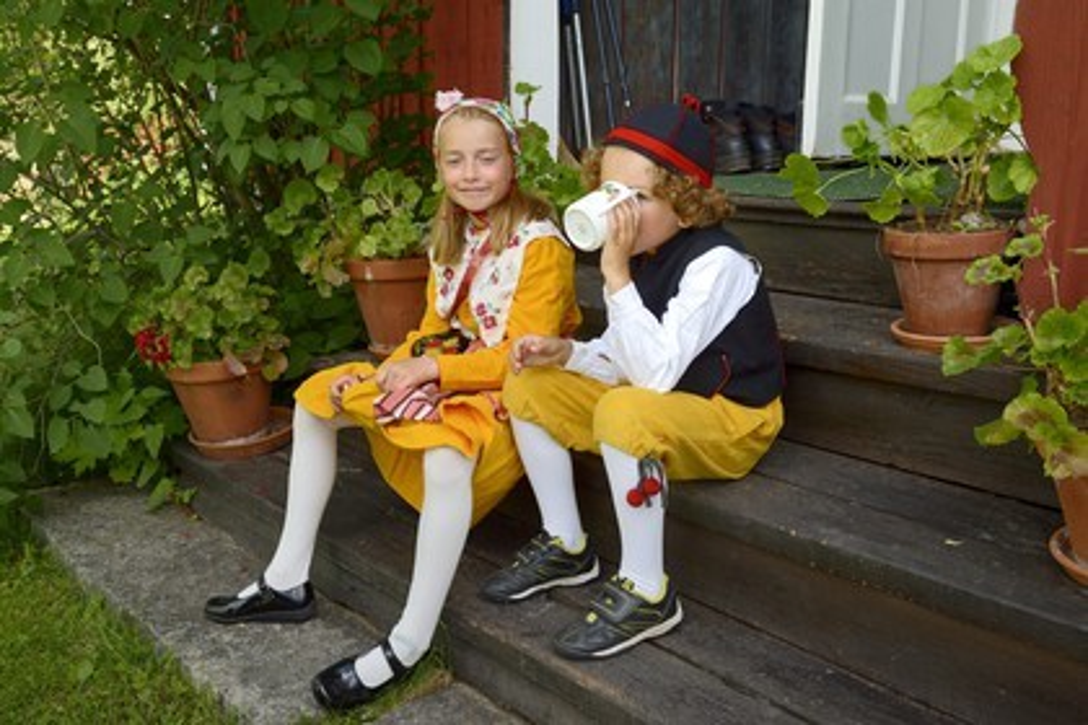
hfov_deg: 54.4
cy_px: 362
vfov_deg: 37.9
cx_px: 544
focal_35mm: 35
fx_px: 1058
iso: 400
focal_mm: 35
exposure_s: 1/320
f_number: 7.1
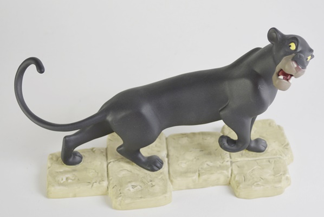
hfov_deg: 33.4
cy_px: 108
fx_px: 541
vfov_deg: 22.7
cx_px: 162
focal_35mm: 60
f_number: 5.6
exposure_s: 1/125
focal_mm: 40
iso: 400
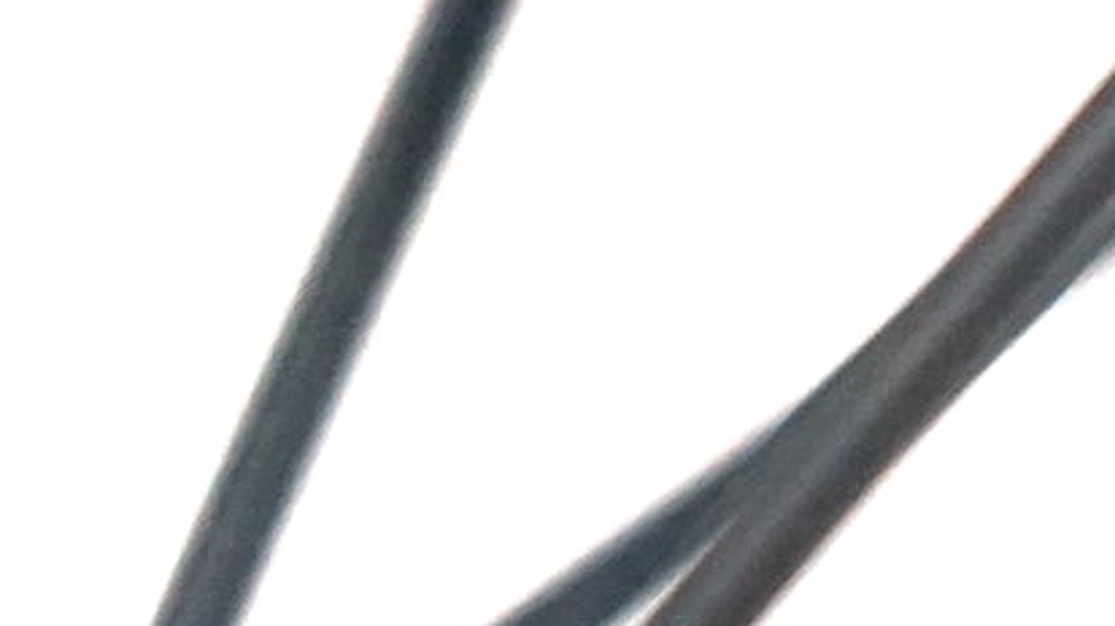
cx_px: 2864
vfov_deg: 2.8
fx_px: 12857
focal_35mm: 435
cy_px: -572
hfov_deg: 4.8
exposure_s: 1/60
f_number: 5
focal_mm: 57
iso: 2000
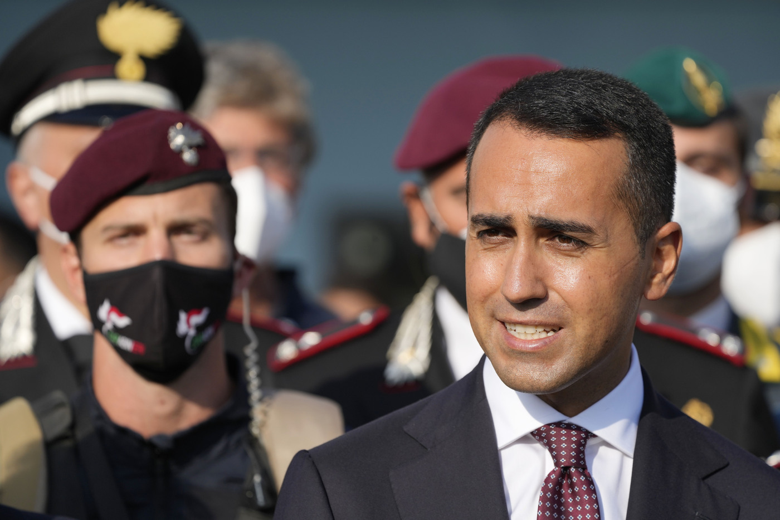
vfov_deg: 5.1
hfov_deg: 7.6
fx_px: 5871
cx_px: 390
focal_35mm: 271
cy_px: 260
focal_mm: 271
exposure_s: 1/2000
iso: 400
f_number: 5.6
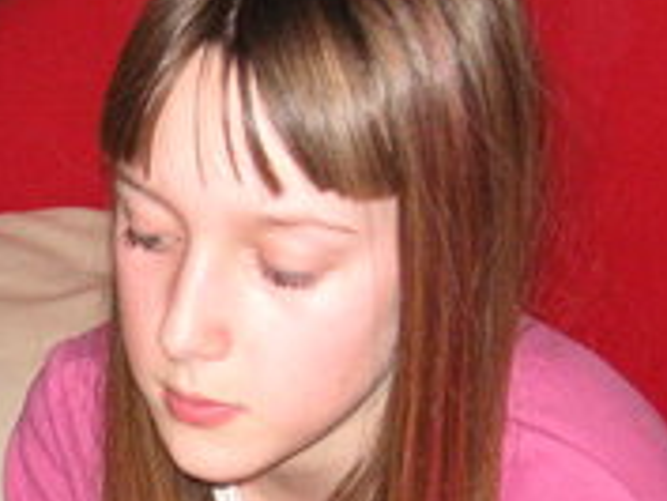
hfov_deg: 15.4
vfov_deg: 12.0
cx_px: -132
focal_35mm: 123
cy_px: 439
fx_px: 2372
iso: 160
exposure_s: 1/45
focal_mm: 6.1
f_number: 2.8
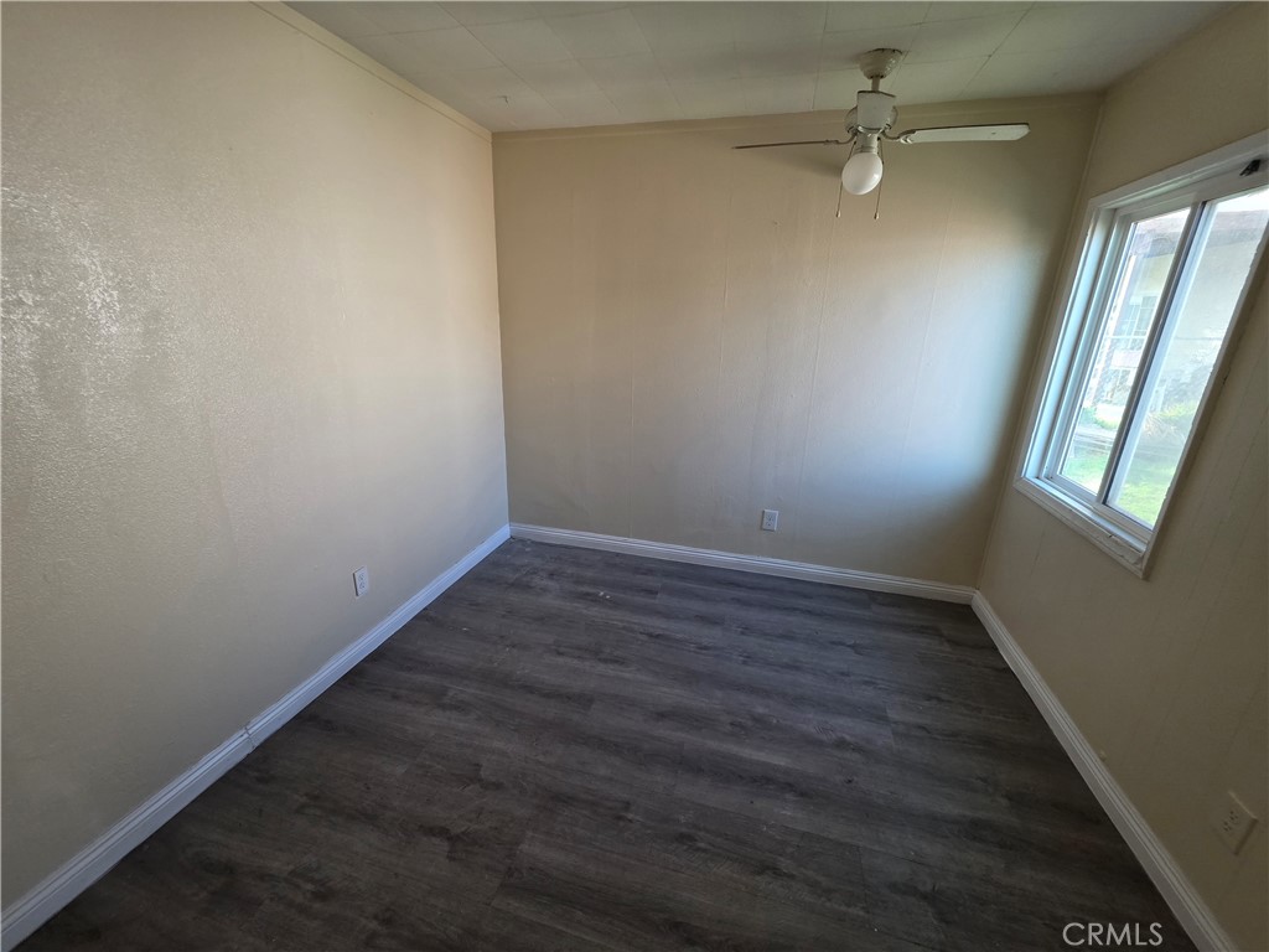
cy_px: 476
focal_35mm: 13
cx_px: 634
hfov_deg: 106.2
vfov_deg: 89.9
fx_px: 477
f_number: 1.9
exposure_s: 1/120
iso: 200
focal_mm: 2.2
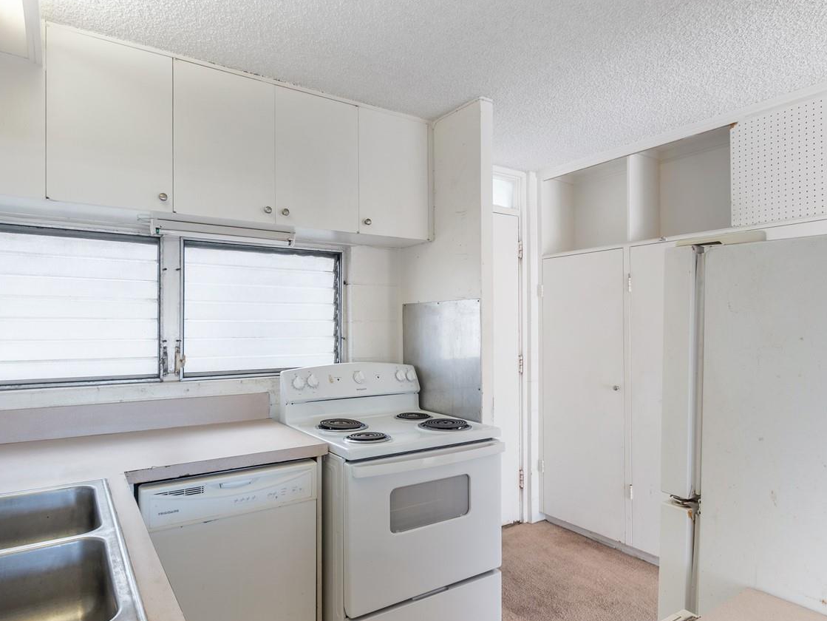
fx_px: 478
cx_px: 360
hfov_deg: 81.3
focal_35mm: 20
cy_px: 330
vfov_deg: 65.9
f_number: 4
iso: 320
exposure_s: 1/400
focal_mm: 7
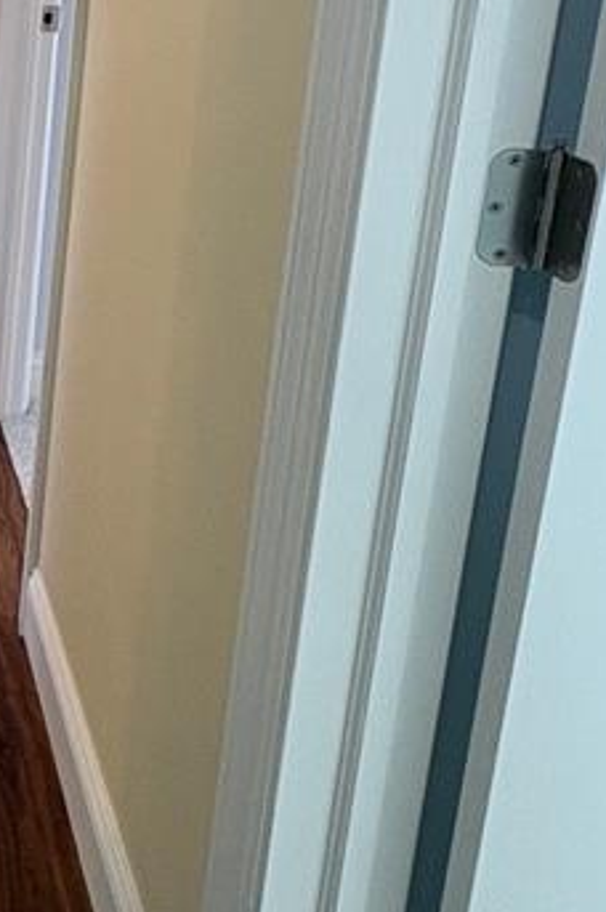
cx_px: -332
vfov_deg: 37.1
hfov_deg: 21.6
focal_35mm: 51
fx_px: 1290
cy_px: 146
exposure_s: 1/60
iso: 160
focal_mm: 2.22
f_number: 2.2
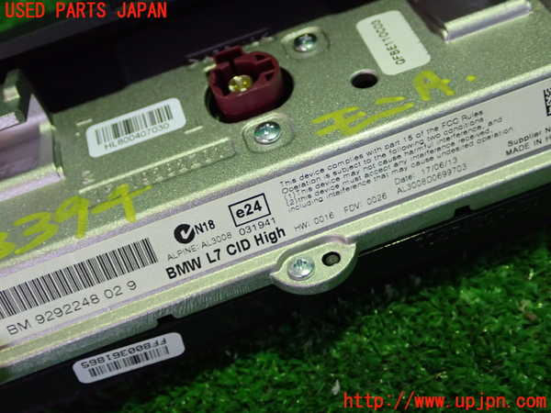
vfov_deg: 30.9
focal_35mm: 47
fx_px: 748
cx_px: 276
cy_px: 206
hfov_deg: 40.4
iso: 800
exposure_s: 1/40
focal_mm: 8.4
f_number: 3.1
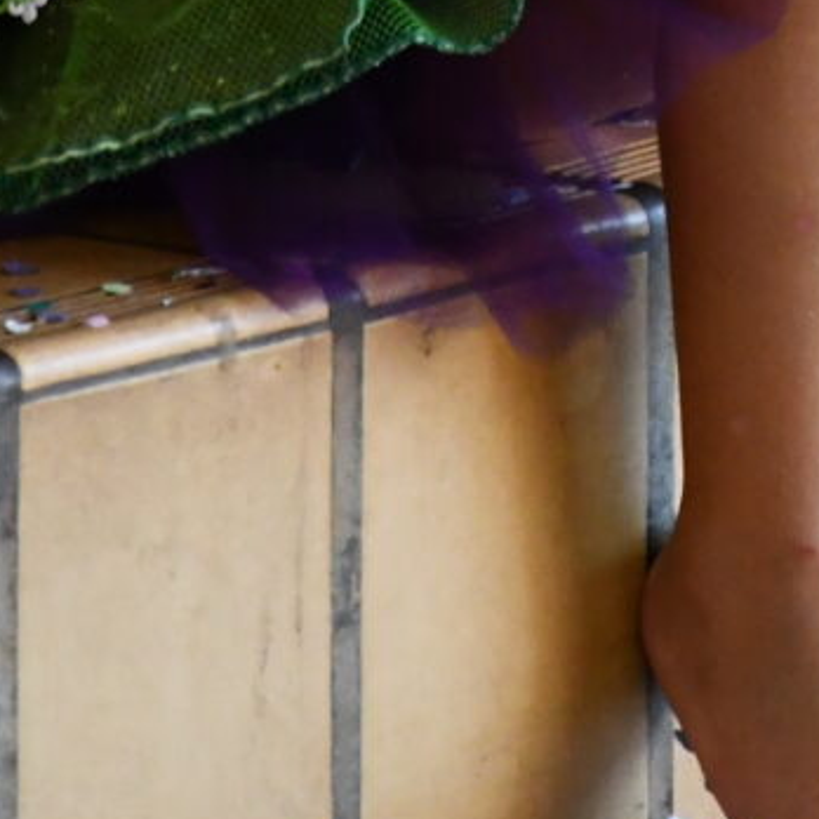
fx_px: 26393
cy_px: -539
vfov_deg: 1.8
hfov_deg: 1.8
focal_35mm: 986
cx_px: 774
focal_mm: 140
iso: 2800
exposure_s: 1/500
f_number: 5.6
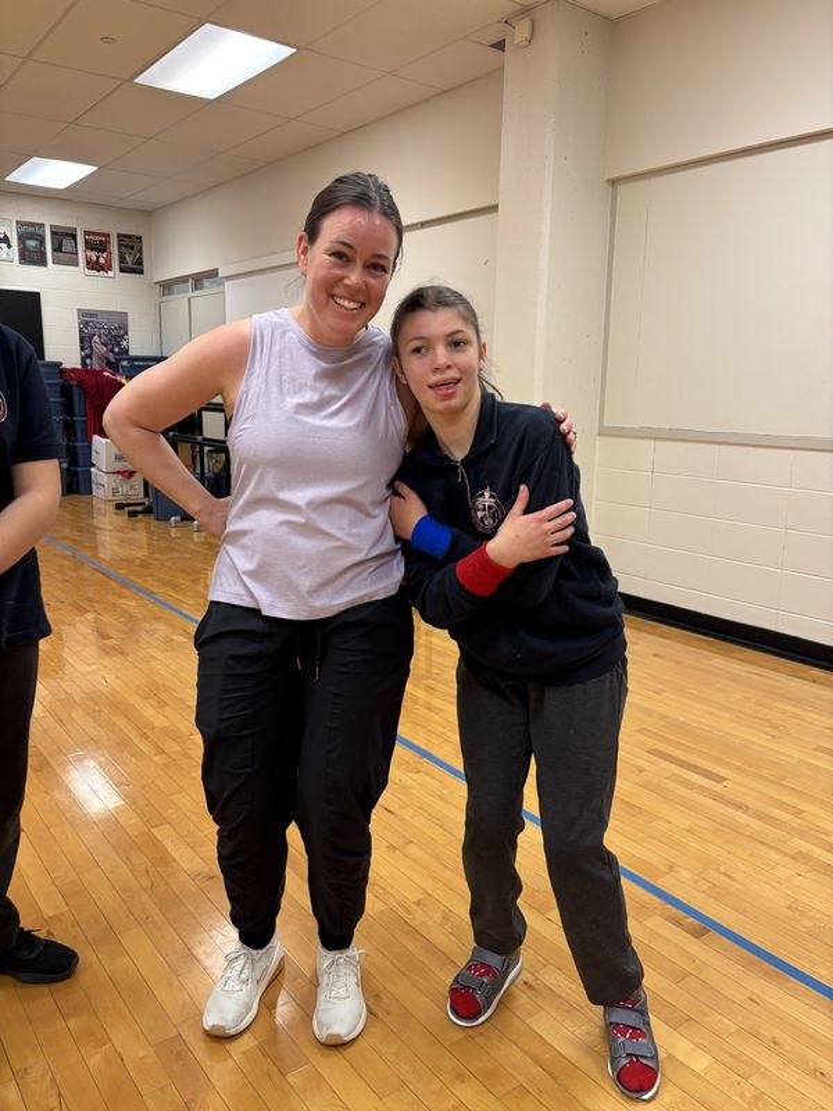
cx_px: 416
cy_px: 556
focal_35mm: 26
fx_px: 834
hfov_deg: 53.1
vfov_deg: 67.3
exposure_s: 1/60
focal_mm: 5.96
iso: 100
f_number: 1.6
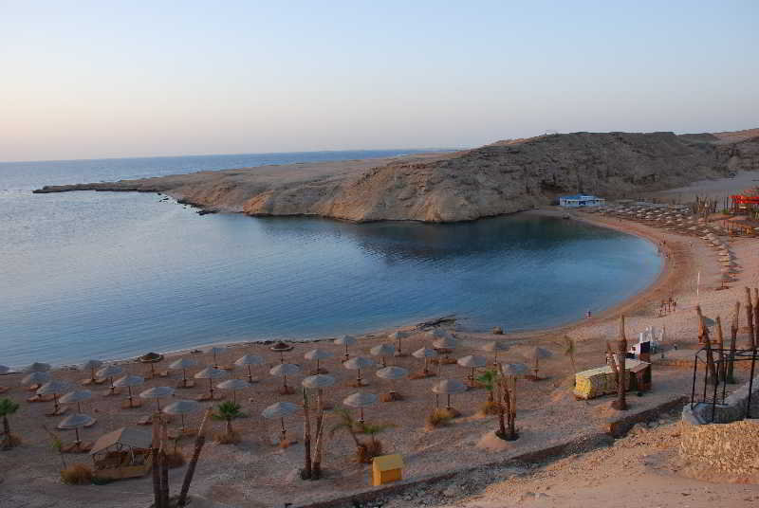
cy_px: 254
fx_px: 570
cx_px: 380
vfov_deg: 48.1
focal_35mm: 27
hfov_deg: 67.3
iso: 200
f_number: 6.3
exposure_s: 1/60
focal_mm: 18
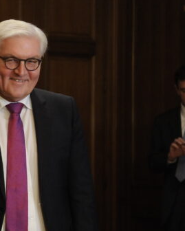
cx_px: -56
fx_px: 821
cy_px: 150
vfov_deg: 16.0
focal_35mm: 120
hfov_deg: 12.5
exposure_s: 1/200
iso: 3200
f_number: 2.8
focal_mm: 42
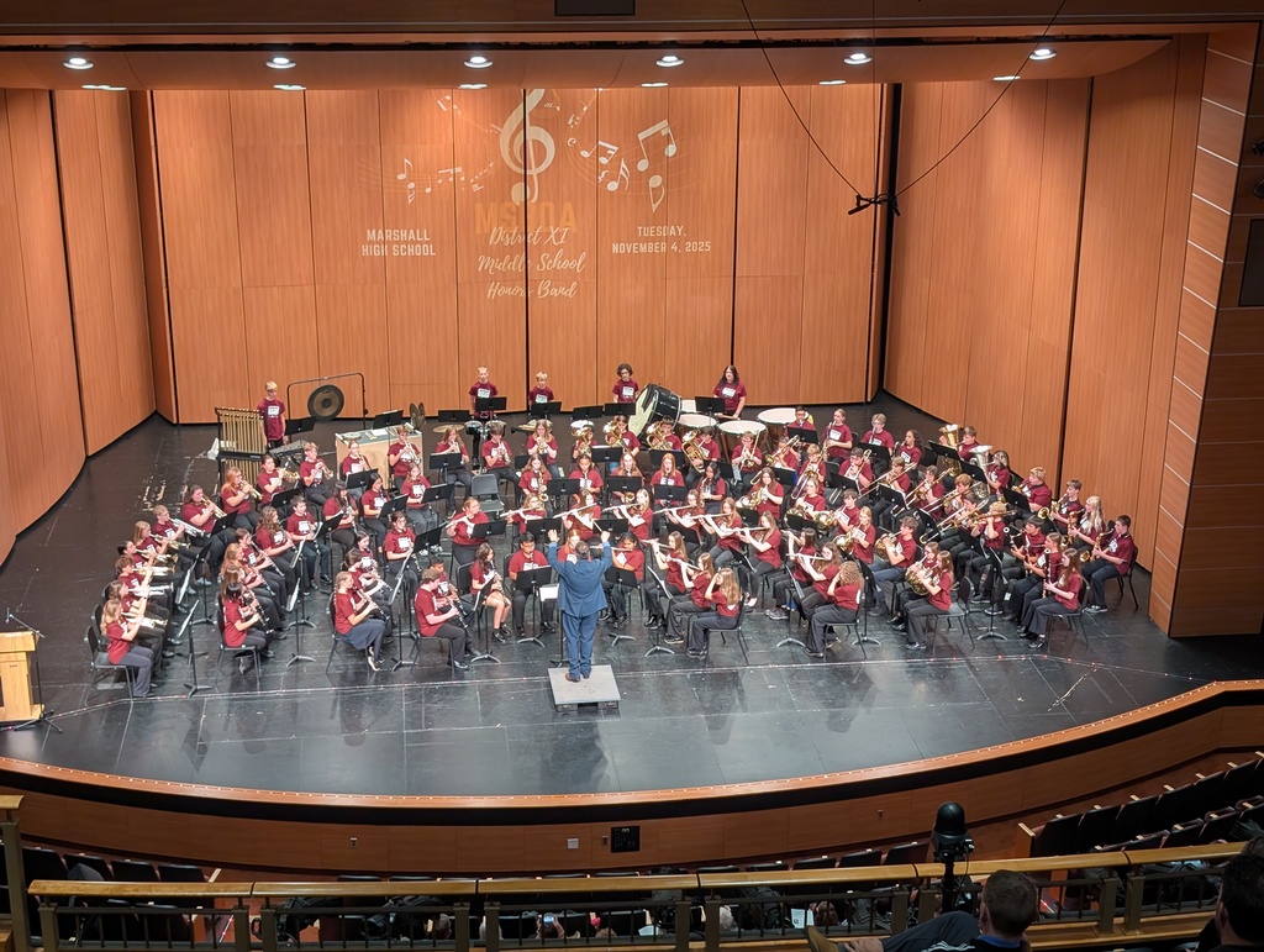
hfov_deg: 38.9
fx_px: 1792
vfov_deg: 29.7
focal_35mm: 49
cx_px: 632
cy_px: 476
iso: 172
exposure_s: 1/30
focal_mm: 6.9
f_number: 1.68
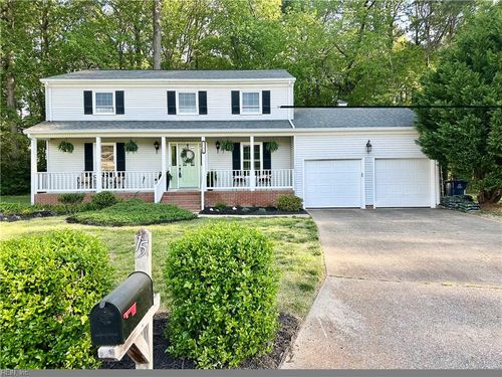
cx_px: 251
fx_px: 348
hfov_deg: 71.6
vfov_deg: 56.8
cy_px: 188
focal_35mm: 24
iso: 80
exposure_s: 1/538
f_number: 1.78
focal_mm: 6.86
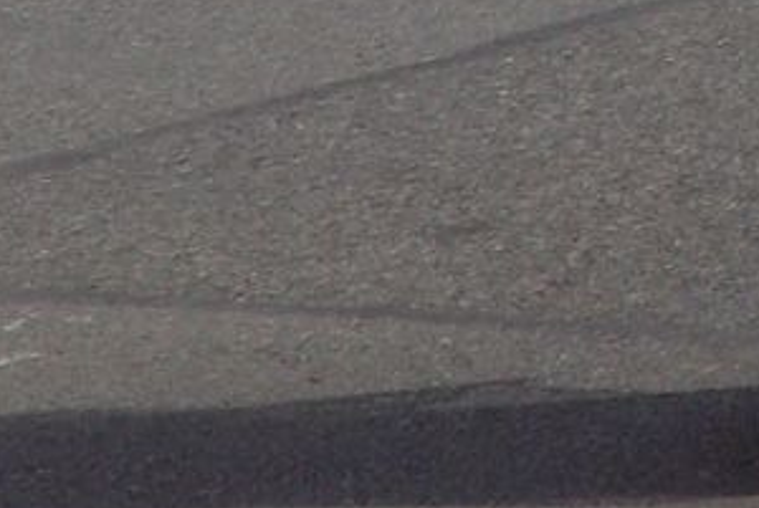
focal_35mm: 1127
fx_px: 23796
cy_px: -1011
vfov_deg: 1.2
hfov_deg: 1.8
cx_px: 2439
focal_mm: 110
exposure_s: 1/750
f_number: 8
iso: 400
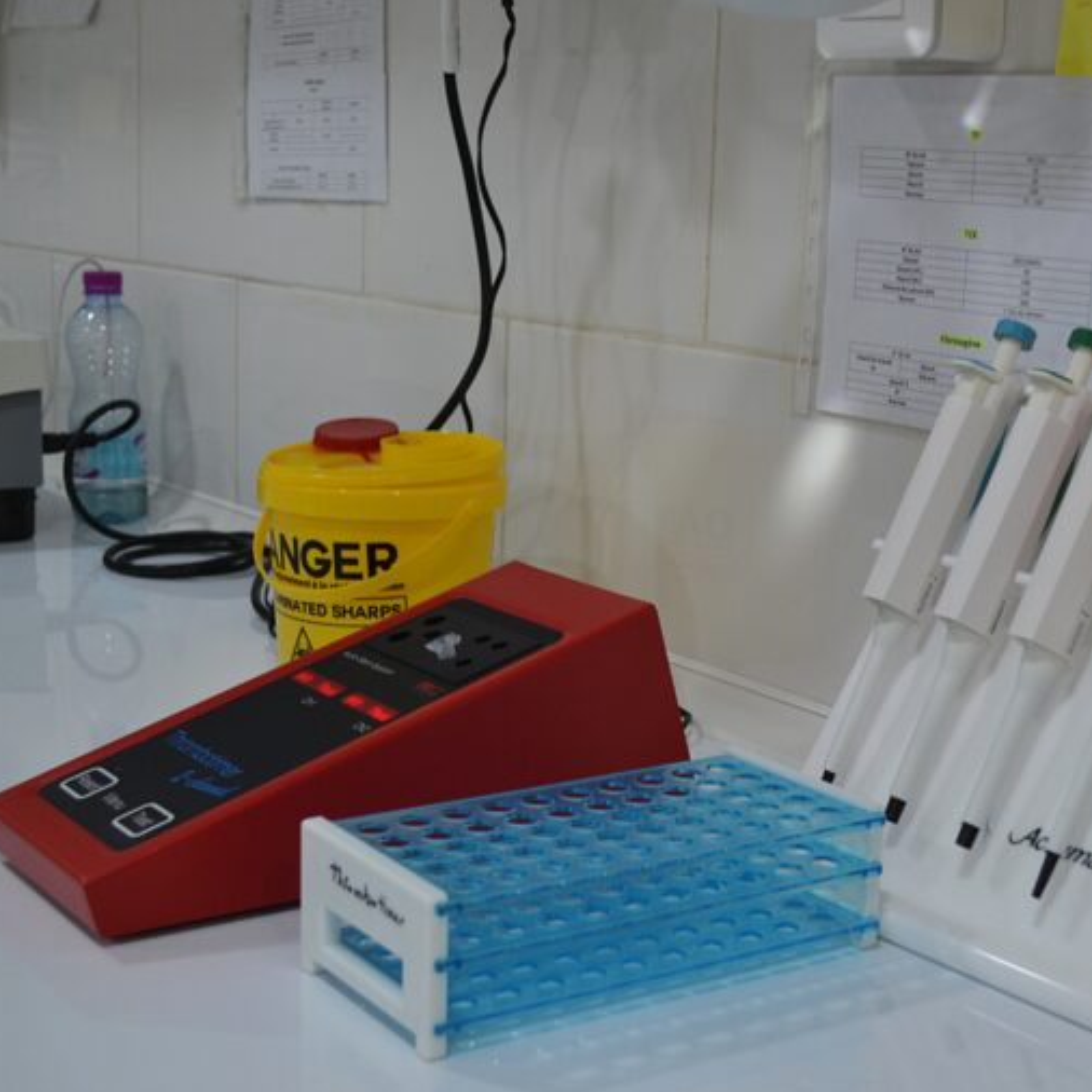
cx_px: 710
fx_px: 2070
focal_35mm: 58
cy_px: 548
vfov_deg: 29.6
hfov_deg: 29.4
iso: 400
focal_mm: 30
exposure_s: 1/60
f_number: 4.5
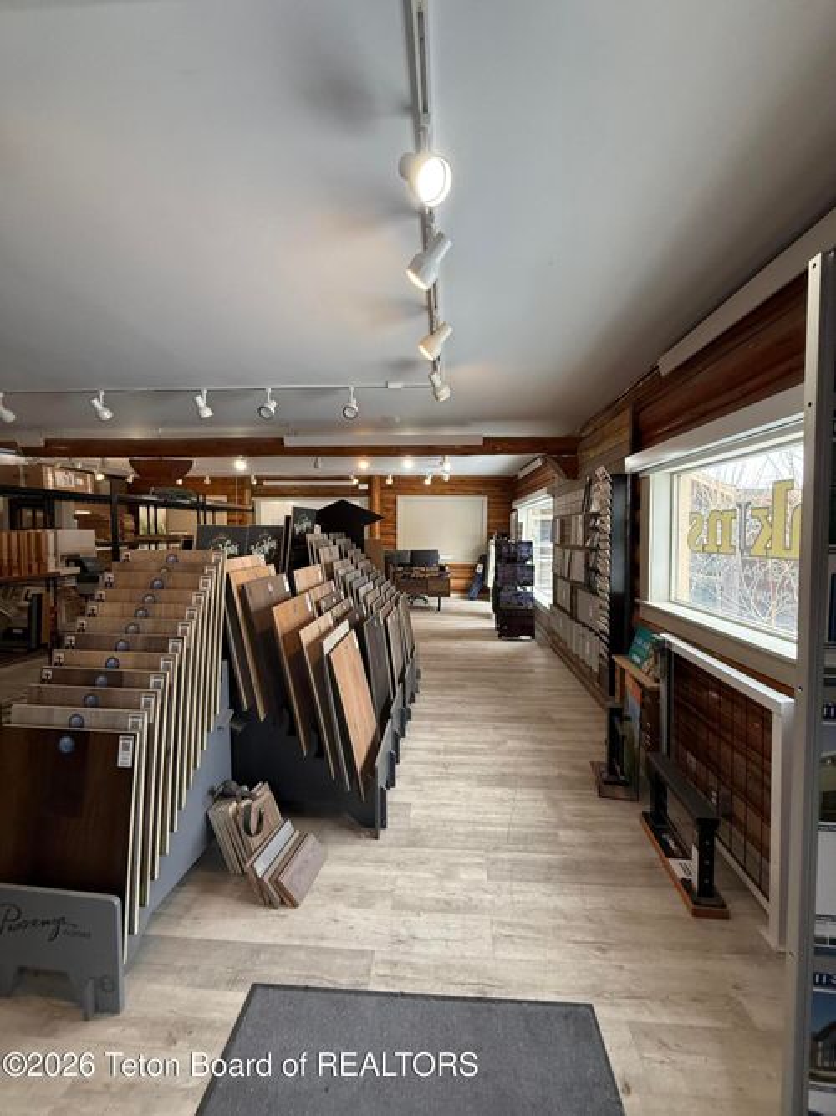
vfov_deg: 102.1
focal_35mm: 14
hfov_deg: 85.7
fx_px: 451
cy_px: 558
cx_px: 418
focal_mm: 2.22
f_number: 2.2
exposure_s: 1/120
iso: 320
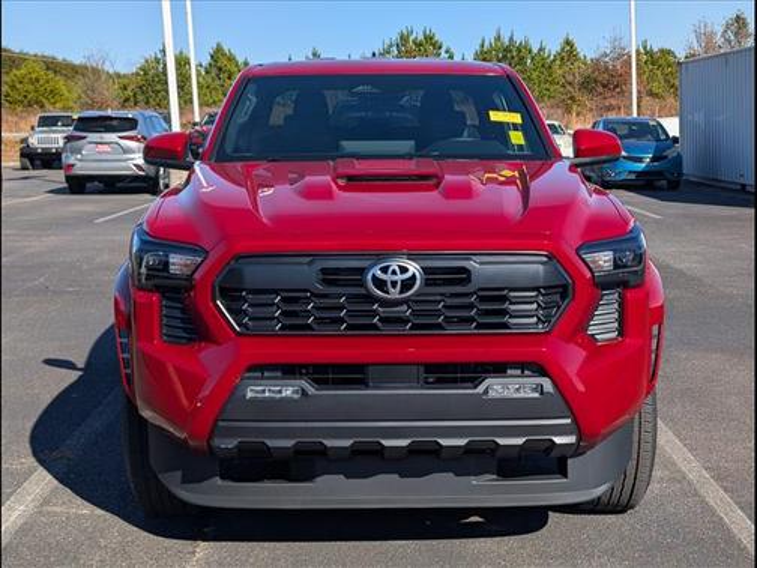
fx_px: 1072
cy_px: 284
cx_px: 378
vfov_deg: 29.7
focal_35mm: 49
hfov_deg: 38.9
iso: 20
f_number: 1.68
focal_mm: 6.9
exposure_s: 1/1429
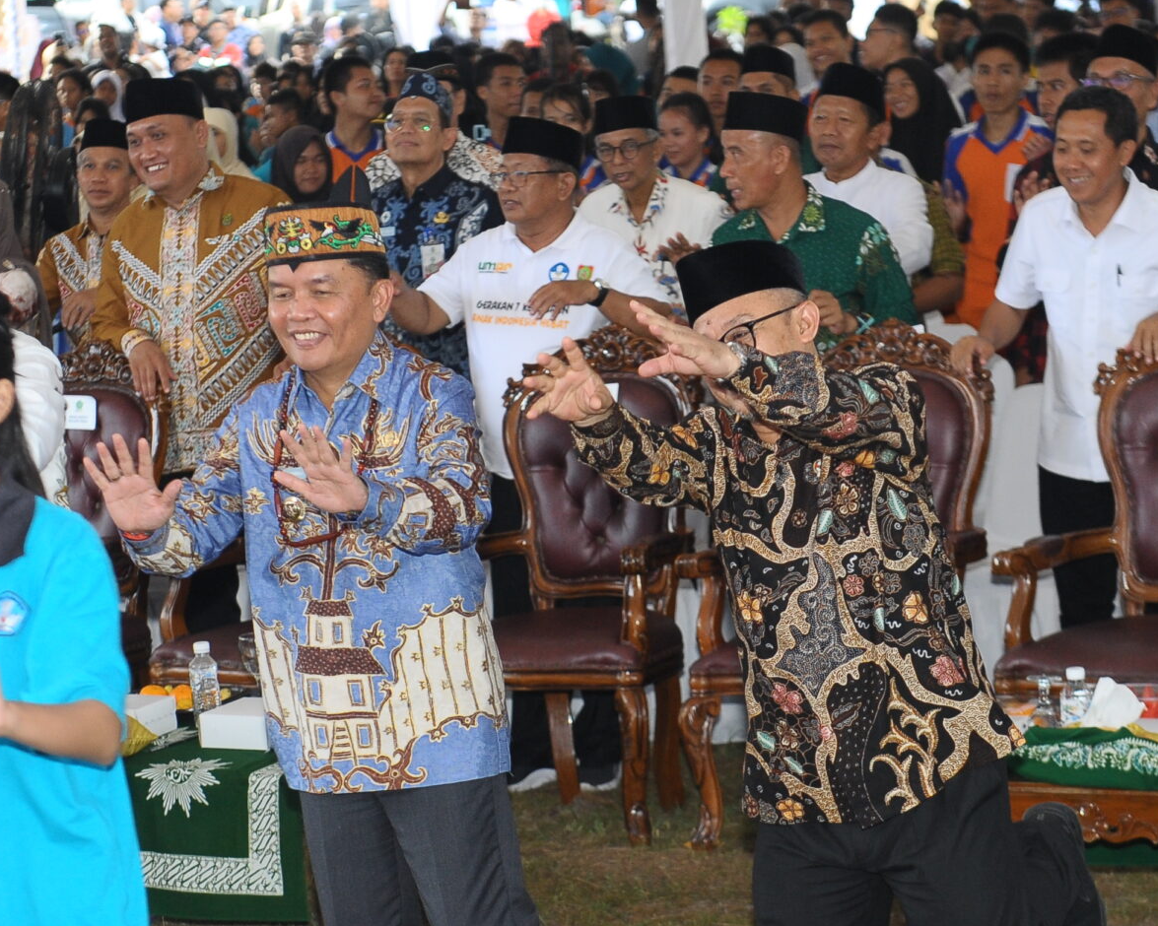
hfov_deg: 13.5
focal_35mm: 143
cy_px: 576
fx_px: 4901
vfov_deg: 10.8
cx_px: 571
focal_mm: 70
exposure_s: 1/125
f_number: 3.5
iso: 1000
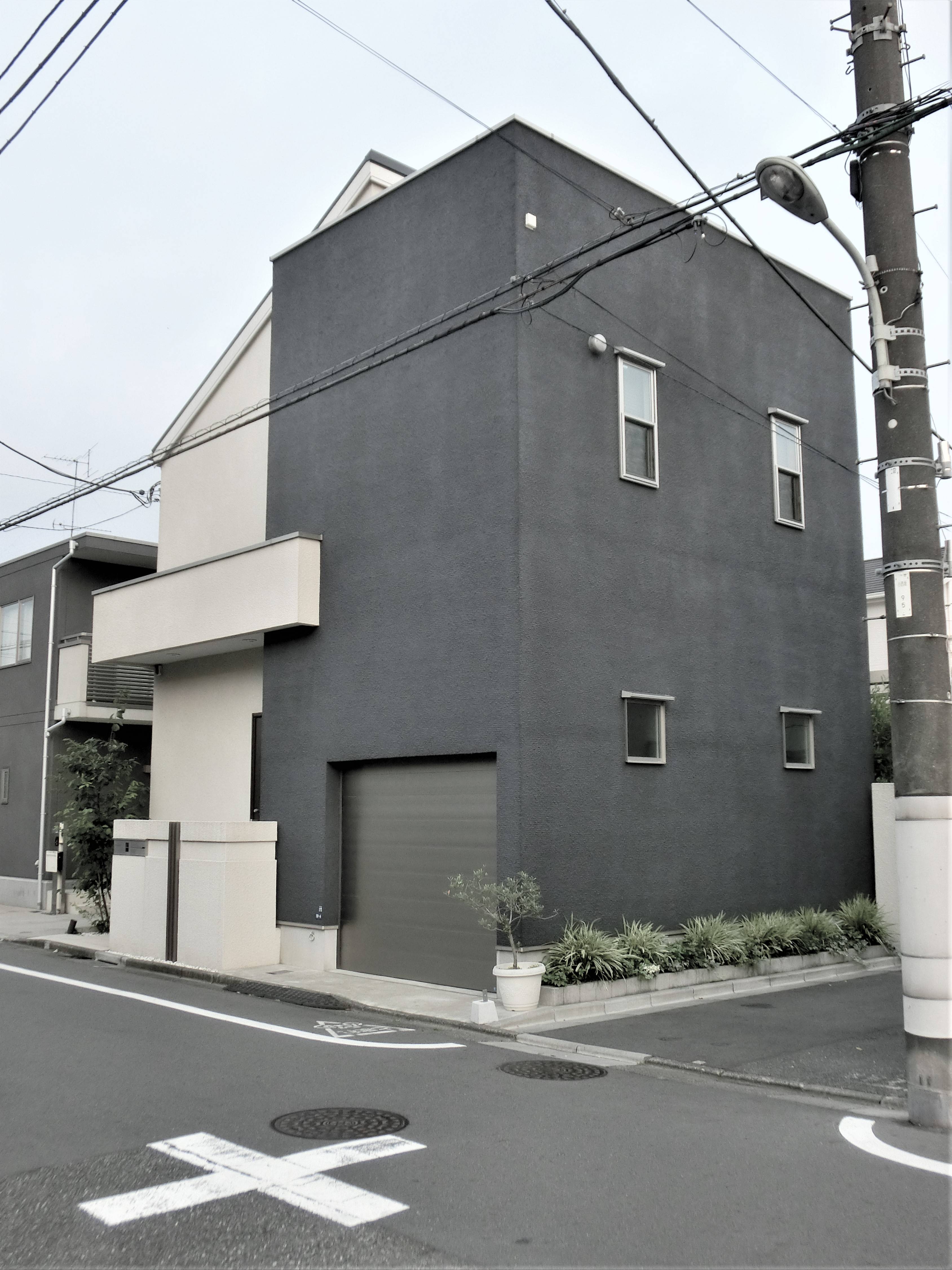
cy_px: 635
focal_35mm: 33
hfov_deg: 42.9
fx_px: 1210
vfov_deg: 55.4
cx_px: 476
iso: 125
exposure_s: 1/125
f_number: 3.7
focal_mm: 5.93
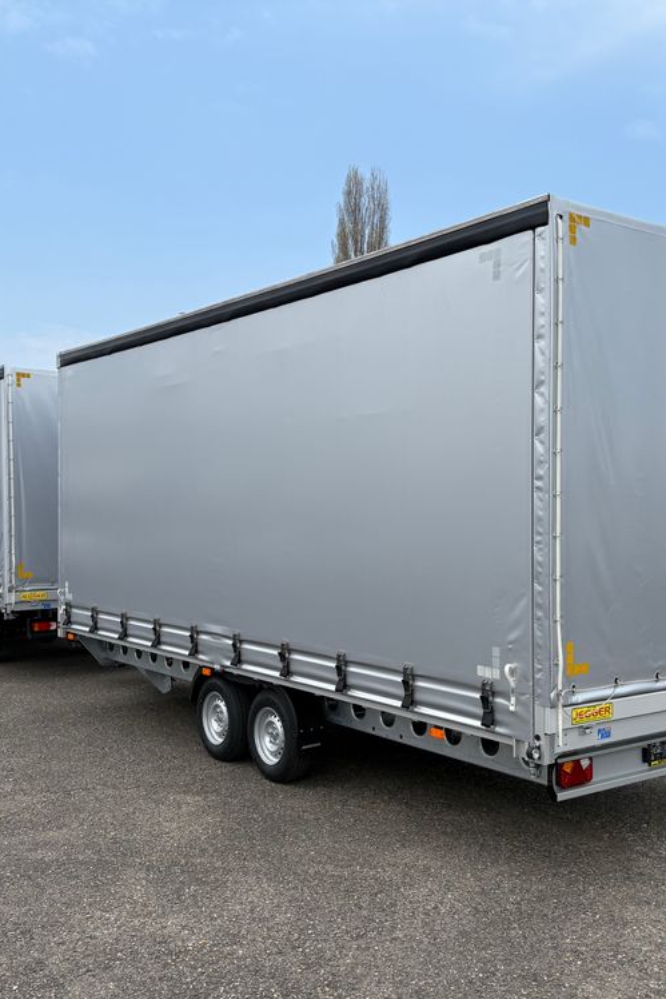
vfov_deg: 51.9
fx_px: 1026
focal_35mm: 37
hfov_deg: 36.0
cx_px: 336
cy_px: 512
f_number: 1.6
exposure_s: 1/2865
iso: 50
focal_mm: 5.96
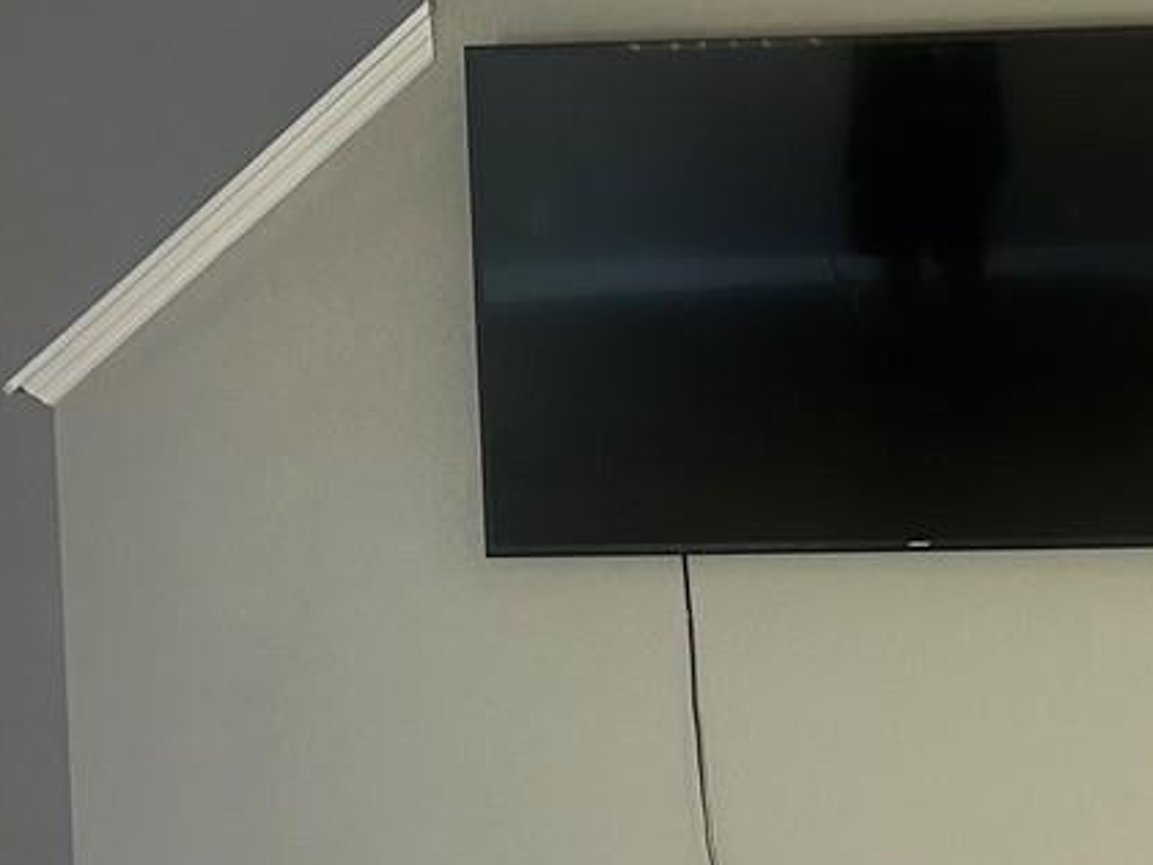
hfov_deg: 19.8
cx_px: 574
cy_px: 741
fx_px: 3298
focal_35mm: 99
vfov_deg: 14.8
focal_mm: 5.7
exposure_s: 1/60
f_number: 1.5
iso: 100
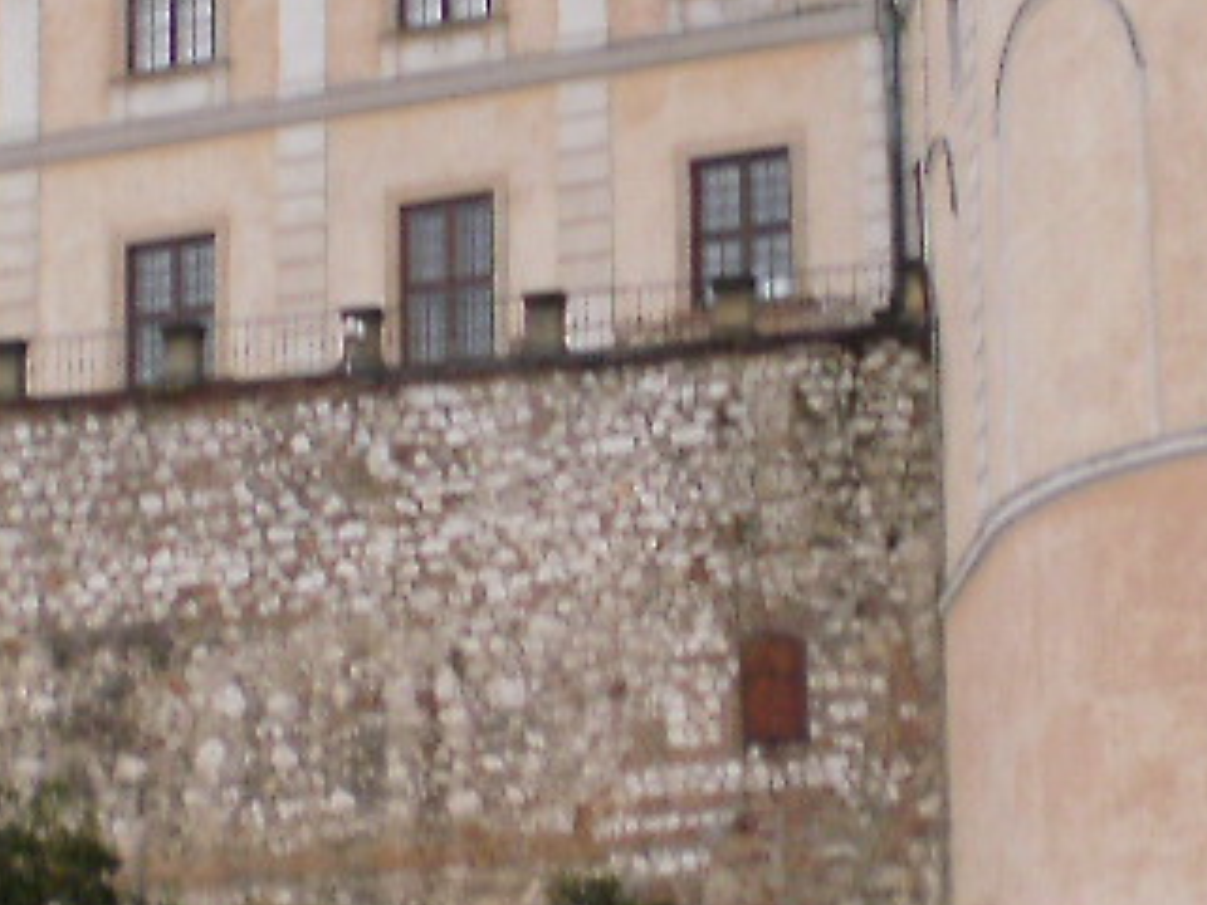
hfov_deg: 13.0
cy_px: 385
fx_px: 5300
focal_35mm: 152
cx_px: 411
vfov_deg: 9.8
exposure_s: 1/60
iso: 100
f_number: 3.1
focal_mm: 6.3
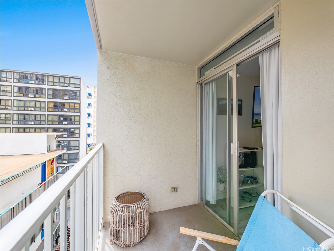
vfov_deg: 85.7
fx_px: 135
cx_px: 167
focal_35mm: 14
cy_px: 126
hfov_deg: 102.1
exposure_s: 1/2000
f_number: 4
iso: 125
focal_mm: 7
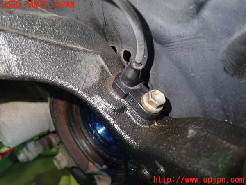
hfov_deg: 69.4
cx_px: 123
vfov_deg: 54.9
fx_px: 178
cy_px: 92
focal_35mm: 25
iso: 500
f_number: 2
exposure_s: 1/30
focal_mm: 4.5
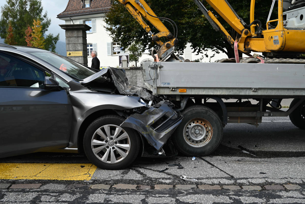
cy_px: 102
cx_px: 152
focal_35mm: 37
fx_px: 314
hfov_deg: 51.9
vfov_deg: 36.0
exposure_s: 1/200
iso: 100
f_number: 6.3
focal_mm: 37
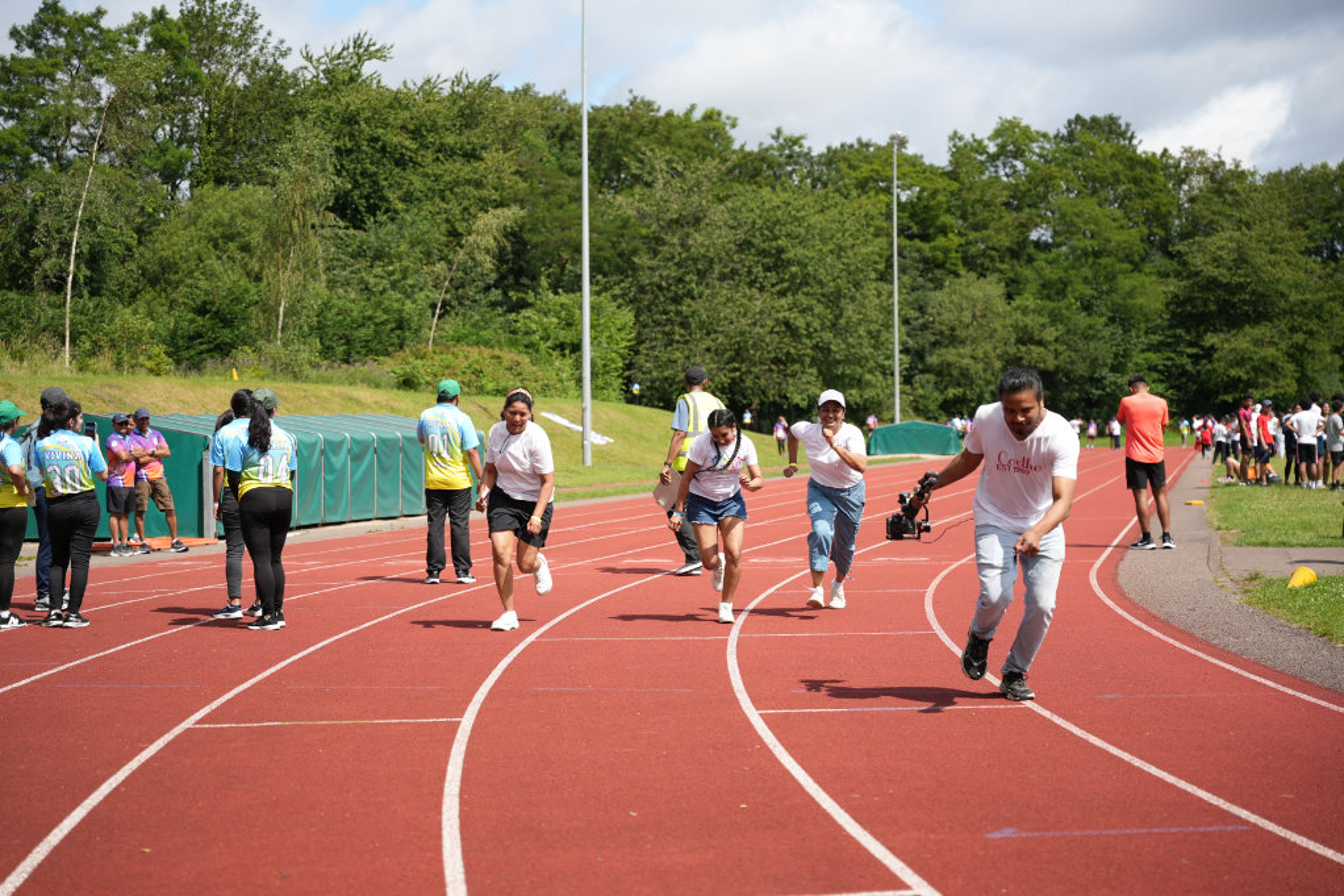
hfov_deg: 35.0
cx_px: 672
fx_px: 2131
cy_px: 448
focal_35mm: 57
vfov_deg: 23.7
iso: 250
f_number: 2.8
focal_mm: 57.1
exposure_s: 1/4000
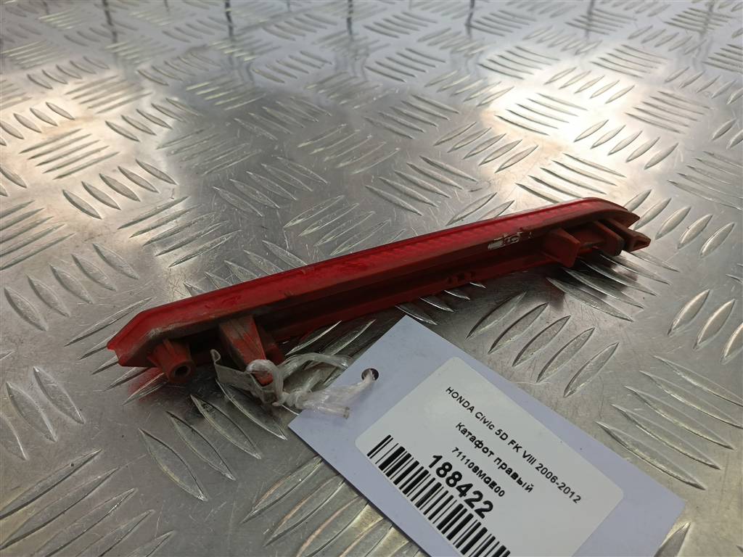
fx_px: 580
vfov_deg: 51.4
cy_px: 278
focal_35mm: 27
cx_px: 372
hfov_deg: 65.3
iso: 69
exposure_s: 1/100
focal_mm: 4.11
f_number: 1.6
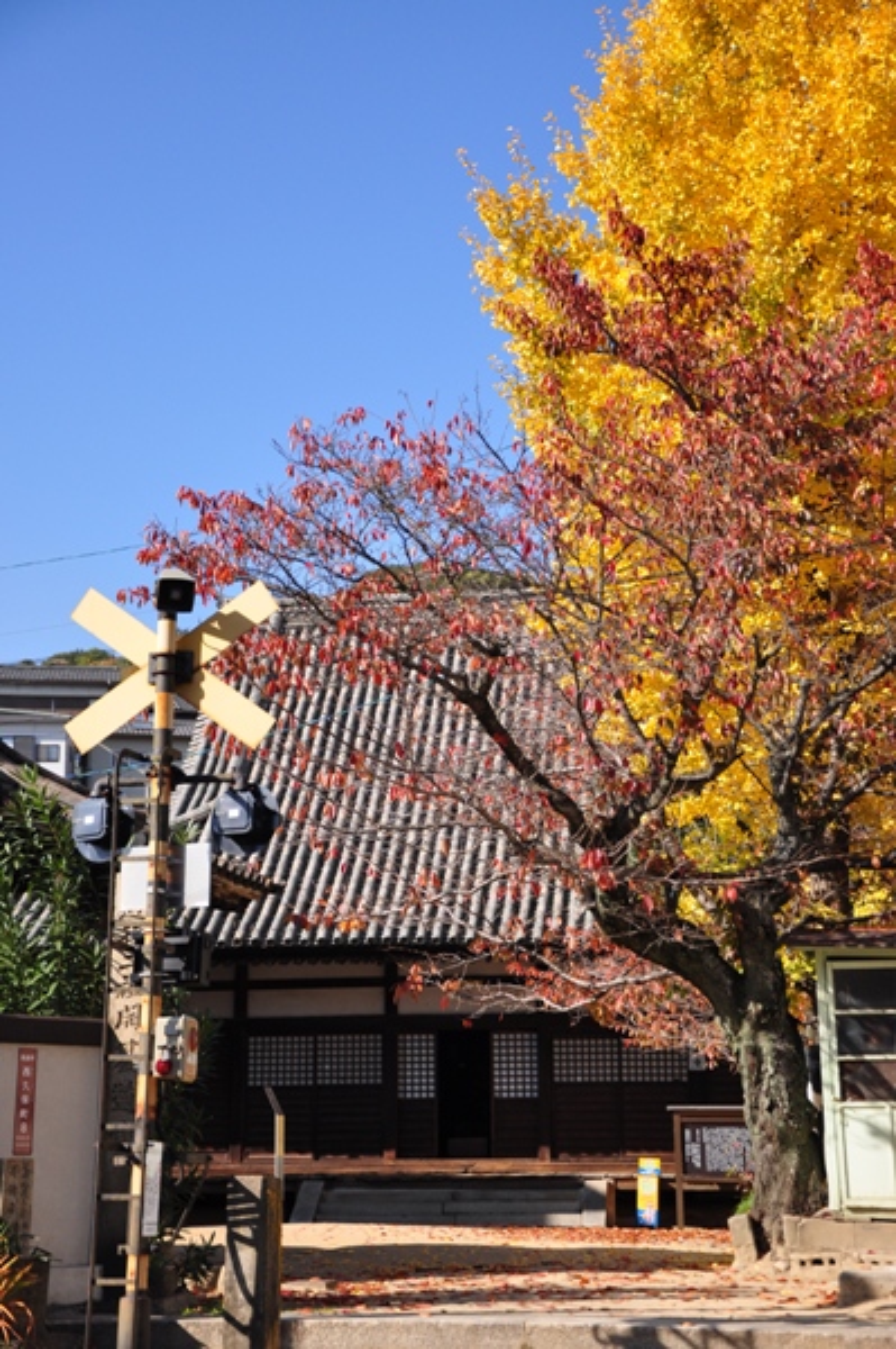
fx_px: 2356
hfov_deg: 21.5
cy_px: 674
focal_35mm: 63
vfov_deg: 31.9
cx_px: 448
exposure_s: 1/1000
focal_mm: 42
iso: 250
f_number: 4.8
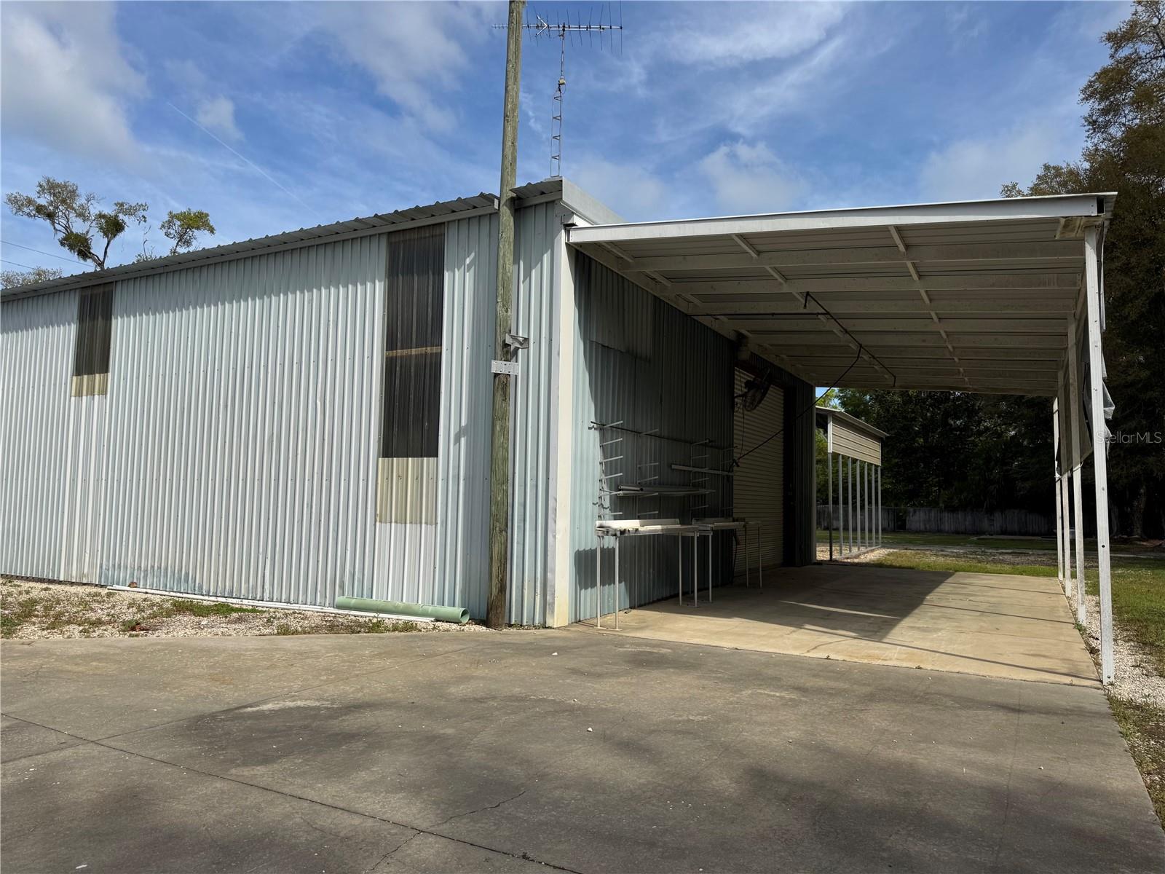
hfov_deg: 71.6
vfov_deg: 56.8
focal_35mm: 24
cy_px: 437
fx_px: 808
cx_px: 582
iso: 80
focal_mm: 6.76
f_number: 1.78
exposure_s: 1/5348
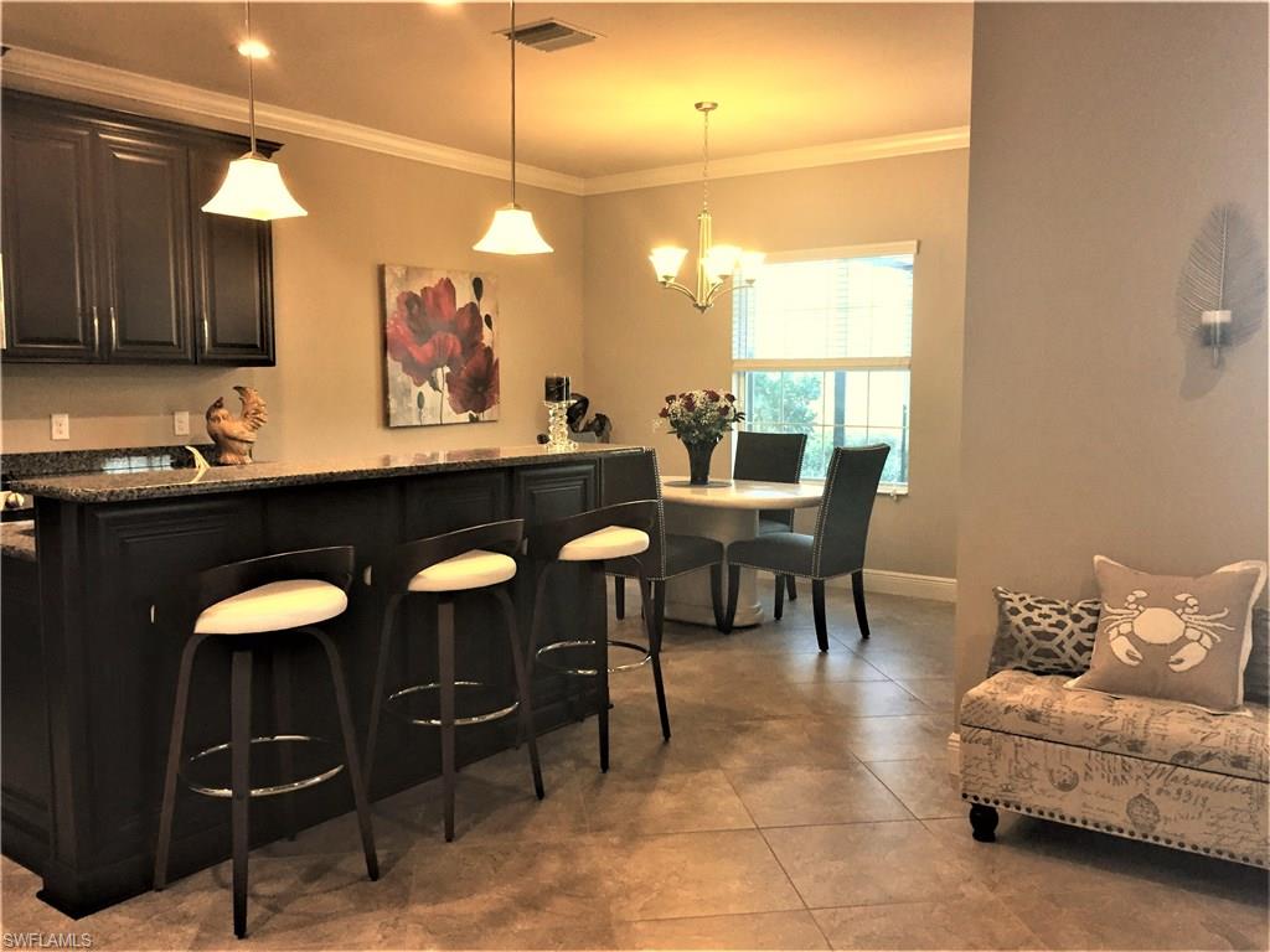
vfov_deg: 48.2
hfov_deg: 61.7
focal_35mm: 29
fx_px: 1064
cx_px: 635
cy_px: 476
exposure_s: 1/30
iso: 50
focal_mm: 4.15
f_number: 2.2
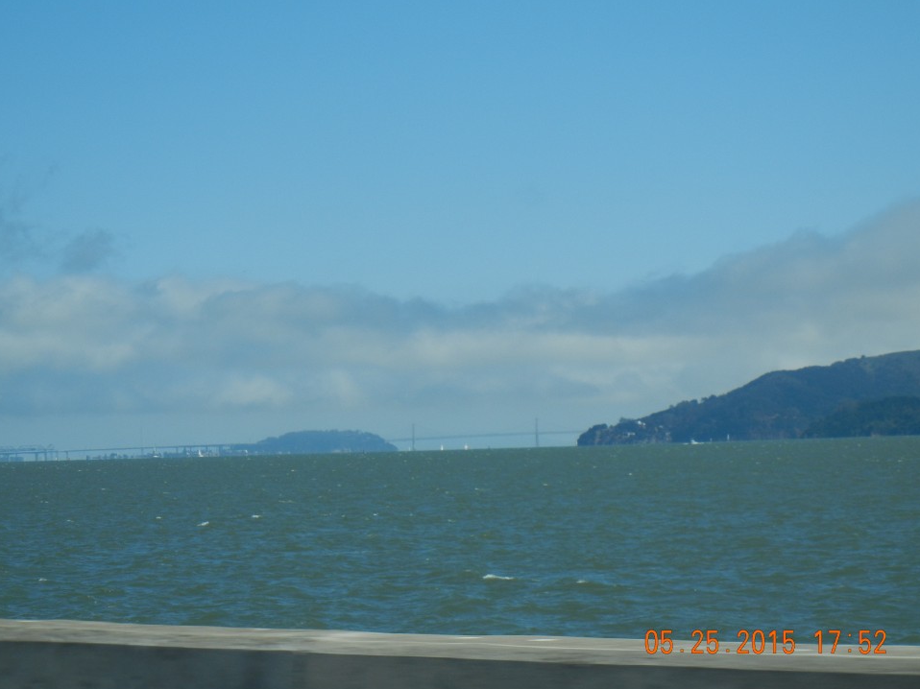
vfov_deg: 11.9
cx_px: 455
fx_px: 3295
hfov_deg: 15.9
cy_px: 350
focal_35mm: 124
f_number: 9.2
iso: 160
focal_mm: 20.9
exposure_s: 1/433
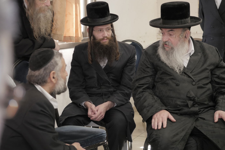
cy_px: 75
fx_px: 450
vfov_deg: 18.9
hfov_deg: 28.1
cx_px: 112
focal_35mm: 72
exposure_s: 1/160
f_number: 2.8
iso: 640
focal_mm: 35
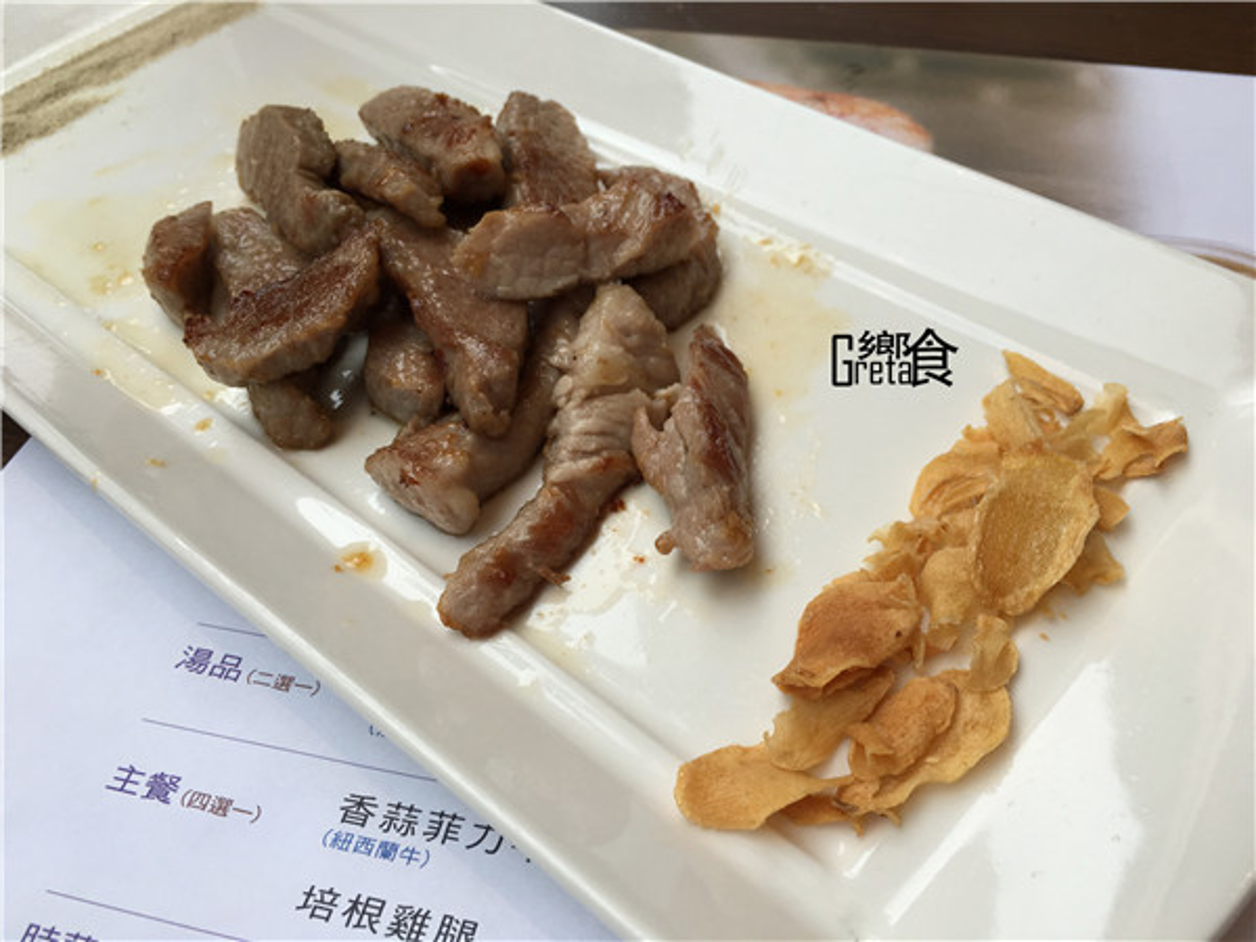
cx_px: 628
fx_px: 1052
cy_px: 471
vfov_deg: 48.2
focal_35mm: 29
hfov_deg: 61.7
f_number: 2.2
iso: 32
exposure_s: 1/120
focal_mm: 4.15
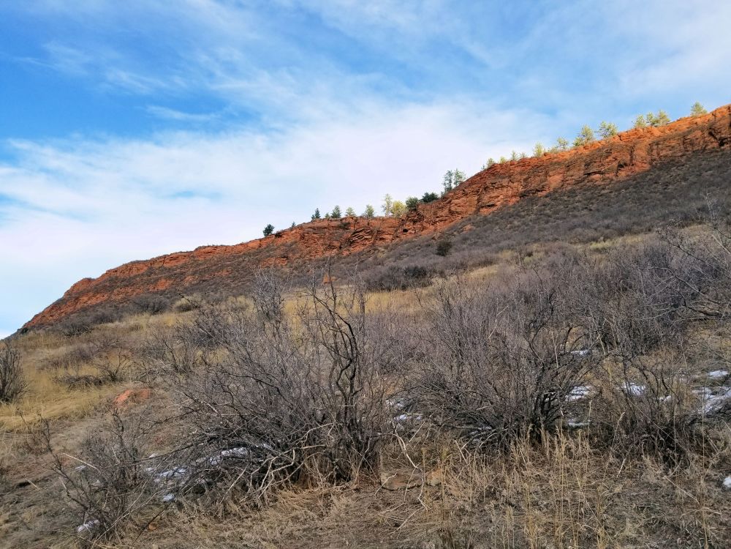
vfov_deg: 53.1
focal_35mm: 26
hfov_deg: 67.3
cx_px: 366
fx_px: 549
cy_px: 274
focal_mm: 4.25
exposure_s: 1/946
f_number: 1.7
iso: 50
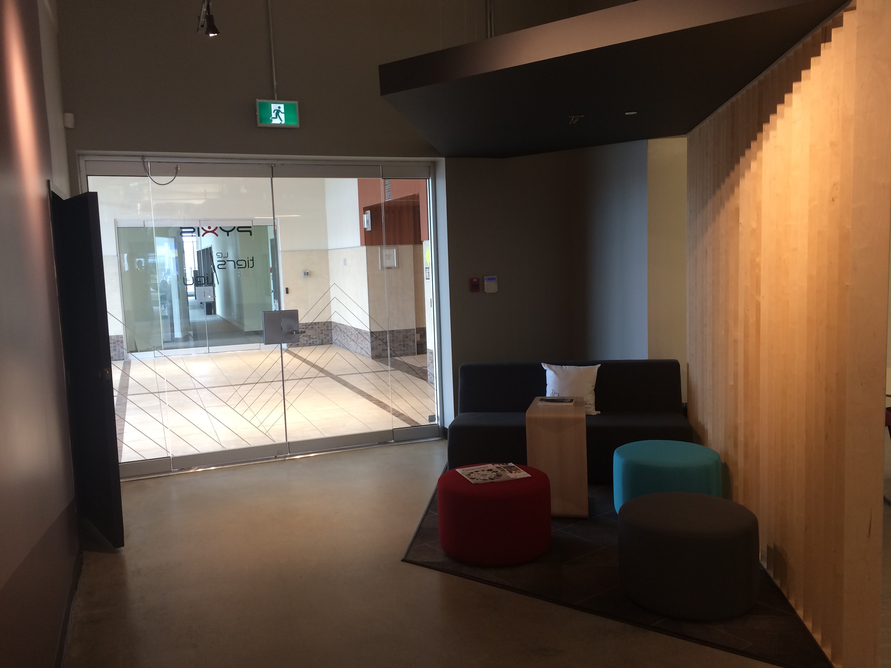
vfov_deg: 48.2
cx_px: 446
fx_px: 746
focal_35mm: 29
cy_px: 334
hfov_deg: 61.7
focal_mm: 4.15
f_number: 2.2
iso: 50
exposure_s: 1/30
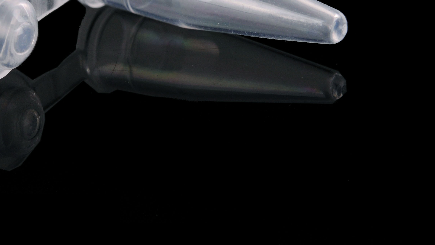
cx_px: 97
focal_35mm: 177
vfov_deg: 6.8
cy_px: 2
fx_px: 2042
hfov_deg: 12.1
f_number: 14
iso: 250
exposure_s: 1/100
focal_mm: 60
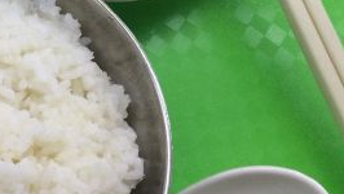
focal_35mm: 83
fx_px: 758
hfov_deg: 23.5
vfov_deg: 14.3
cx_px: -62
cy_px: -15
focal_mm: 4.15
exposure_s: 1/33
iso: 50
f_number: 2.2
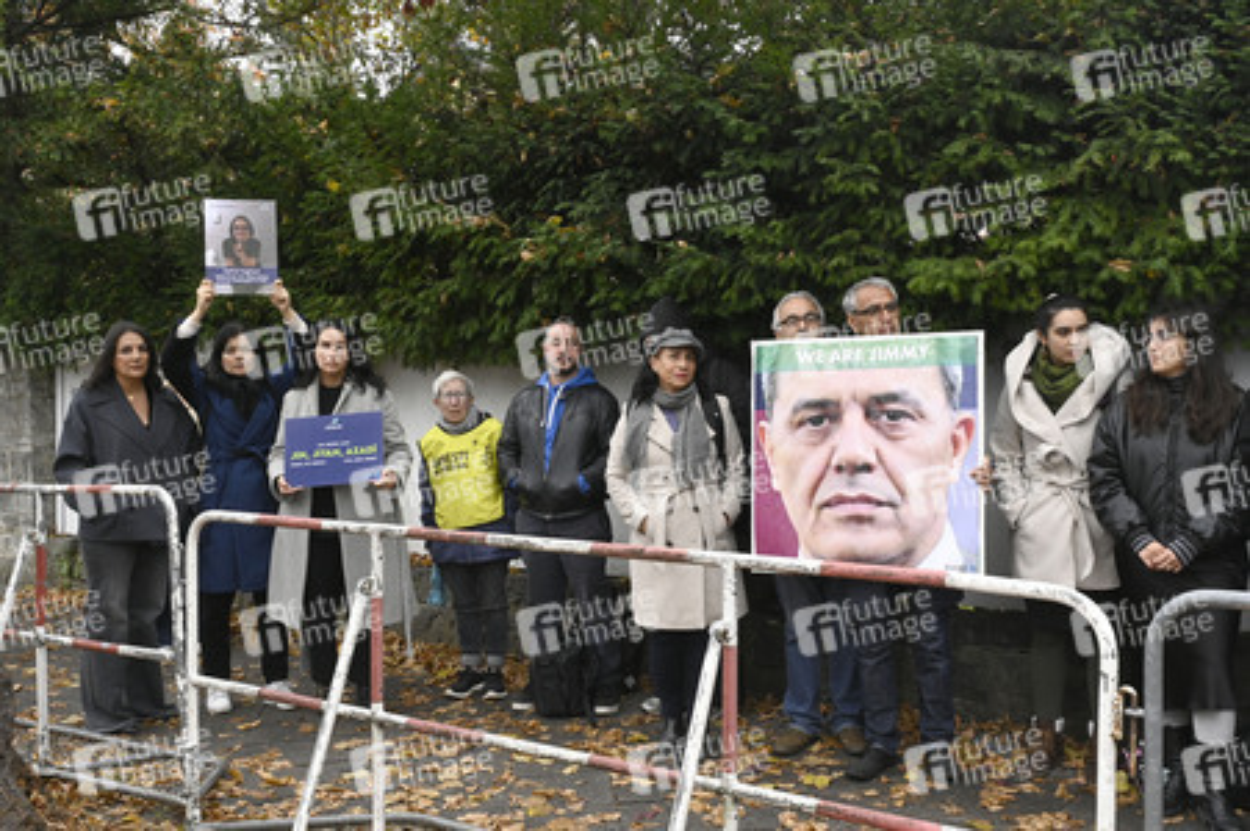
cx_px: 625
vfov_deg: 32.6
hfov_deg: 47.4
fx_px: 1423
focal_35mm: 41
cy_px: 416
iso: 3200
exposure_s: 1/160
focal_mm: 41
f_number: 11
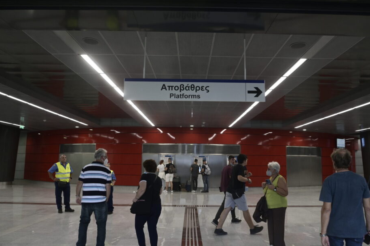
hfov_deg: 65.4
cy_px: 128
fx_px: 288
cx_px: 197
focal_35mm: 28
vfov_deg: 46.3
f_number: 5.6
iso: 2000
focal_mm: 24
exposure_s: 1/160
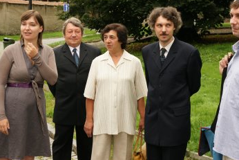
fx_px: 518
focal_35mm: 78
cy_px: 60
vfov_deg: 17.5
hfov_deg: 25.9
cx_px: 143
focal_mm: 40
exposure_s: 1/160
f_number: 5.6
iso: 200
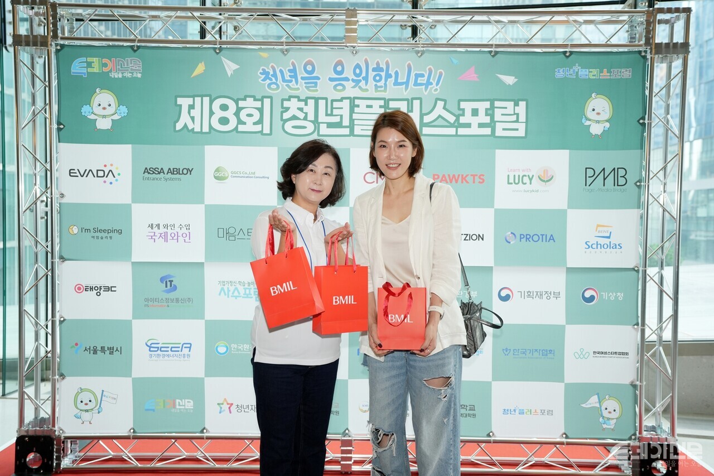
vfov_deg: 38.9
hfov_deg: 55.8
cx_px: 357
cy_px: 238
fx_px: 674
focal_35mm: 34
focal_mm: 34
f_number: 4
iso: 800
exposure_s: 1/125
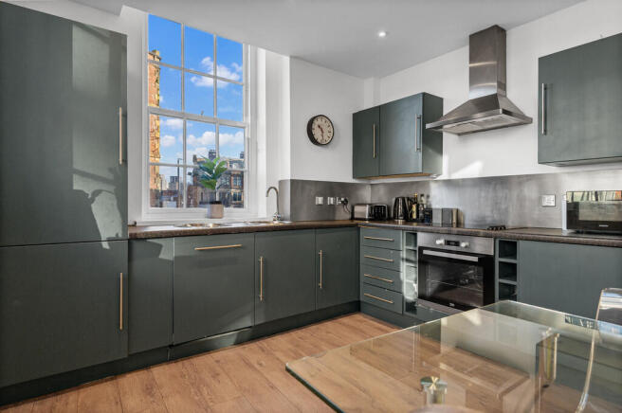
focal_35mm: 20
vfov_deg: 61.8
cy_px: 206
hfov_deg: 84.0
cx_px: 311
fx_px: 345
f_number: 7.1
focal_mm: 20
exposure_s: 1/125
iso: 500
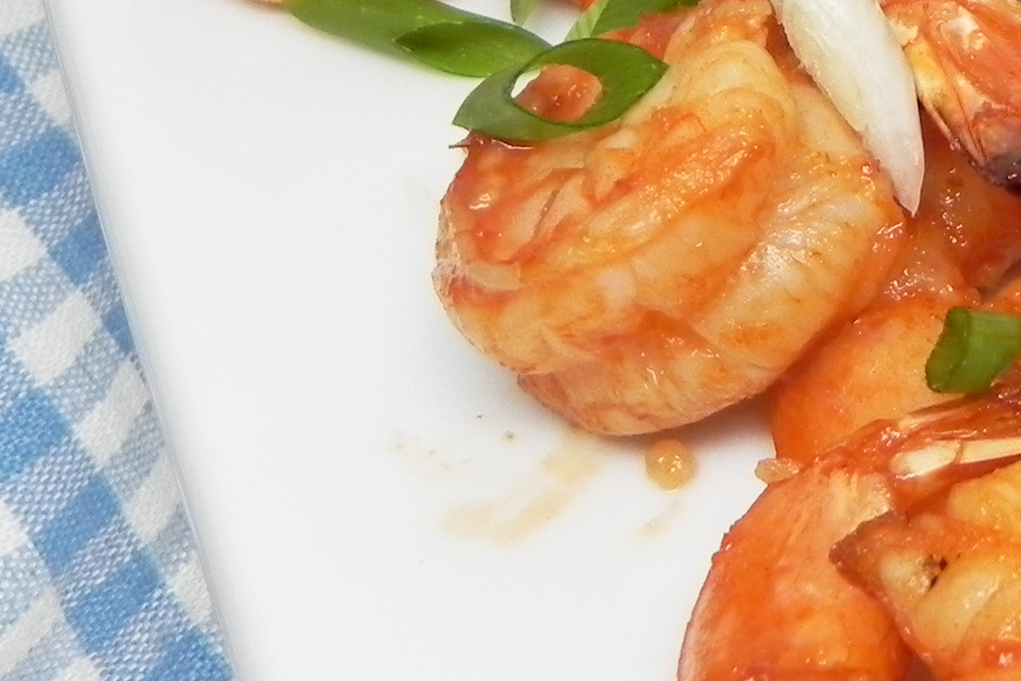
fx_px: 2382
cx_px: 1391
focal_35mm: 84
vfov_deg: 16.2
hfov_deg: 21.4
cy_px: 178
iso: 160
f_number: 2.8
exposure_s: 1/59.1
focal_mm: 4.6
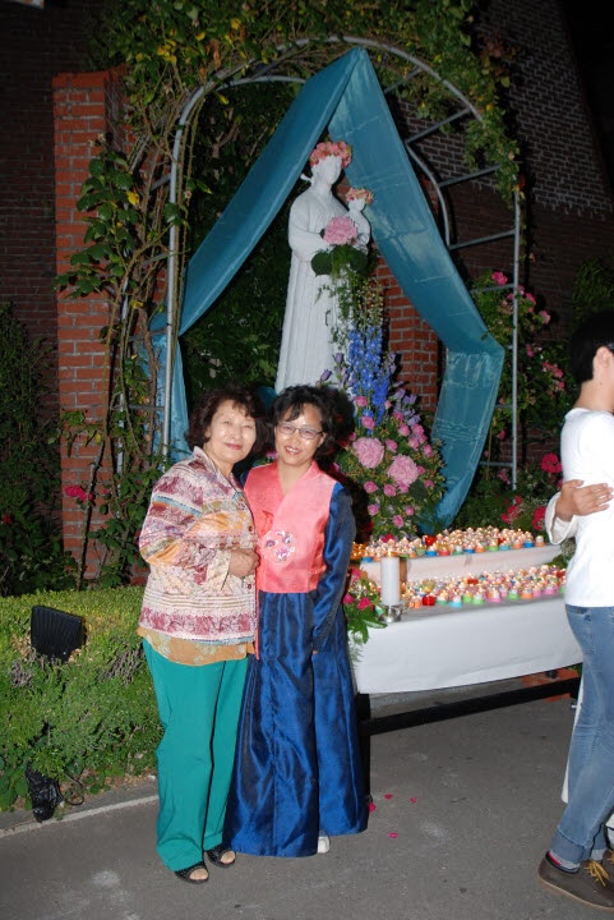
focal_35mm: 33
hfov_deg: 40.0
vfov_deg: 57.2
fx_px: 843
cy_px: 460
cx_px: 307
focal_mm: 22
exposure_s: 1/60
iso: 200
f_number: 5.6
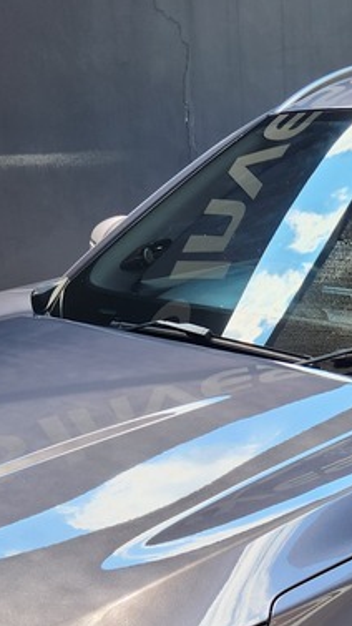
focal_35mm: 68
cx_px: 302
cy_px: 619
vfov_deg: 29.1
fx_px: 1129
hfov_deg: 17.5
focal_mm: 5.4
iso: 32
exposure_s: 1/180
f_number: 1.8
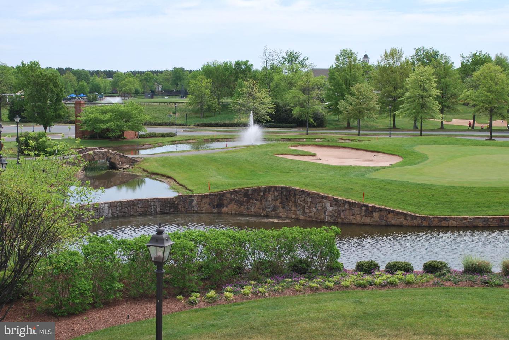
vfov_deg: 25.8
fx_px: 743
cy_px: 170
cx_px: 254
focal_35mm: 52
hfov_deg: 37.8
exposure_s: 1/200
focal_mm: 35
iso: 100
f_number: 7.1
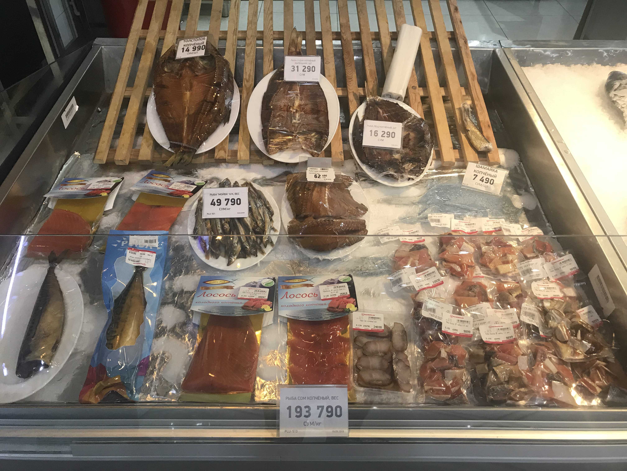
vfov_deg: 49.7
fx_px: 507
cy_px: 236
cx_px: 314
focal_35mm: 28
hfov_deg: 63.4
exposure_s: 1/33
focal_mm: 3.99
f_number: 1.8
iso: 32
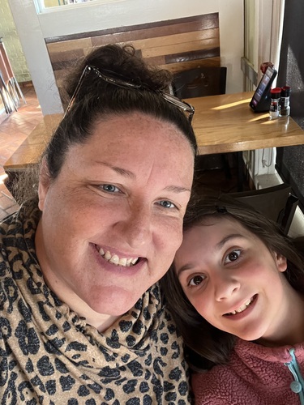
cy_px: 202
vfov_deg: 60.0
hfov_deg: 46.8
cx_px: 152
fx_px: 351
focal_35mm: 30
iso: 320
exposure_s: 1/30
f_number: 2.2
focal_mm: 2.71
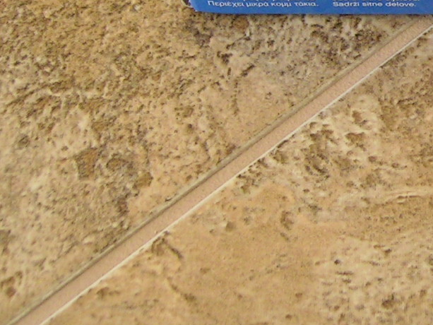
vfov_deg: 15.5
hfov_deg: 19.6
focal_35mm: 94
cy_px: 12
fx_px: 1176
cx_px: 520
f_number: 2.8
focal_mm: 5.6
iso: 100
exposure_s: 1/35.8
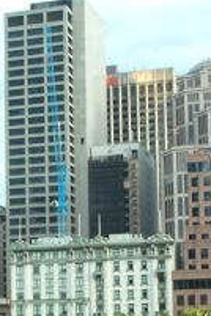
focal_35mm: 115
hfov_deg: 11.8
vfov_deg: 17.6
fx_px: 1011
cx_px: -4
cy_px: 262
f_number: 13
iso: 400
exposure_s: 1/40
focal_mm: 34
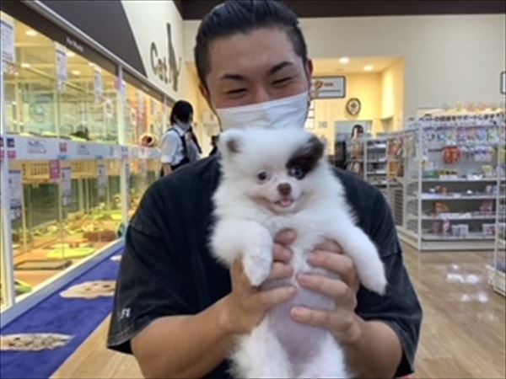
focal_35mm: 31
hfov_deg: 58.4
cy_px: 190
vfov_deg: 45.4
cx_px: 253
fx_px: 453
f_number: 2.4
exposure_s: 1/60
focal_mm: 3.3
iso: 100
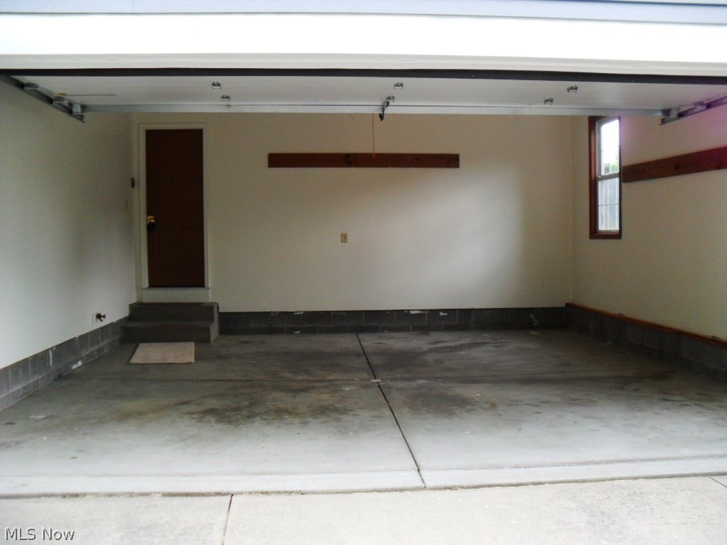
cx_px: 364
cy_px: 272
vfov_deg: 40.7
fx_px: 735
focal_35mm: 35
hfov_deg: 52.6
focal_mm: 6.3
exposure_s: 1/45
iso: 160
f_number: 3
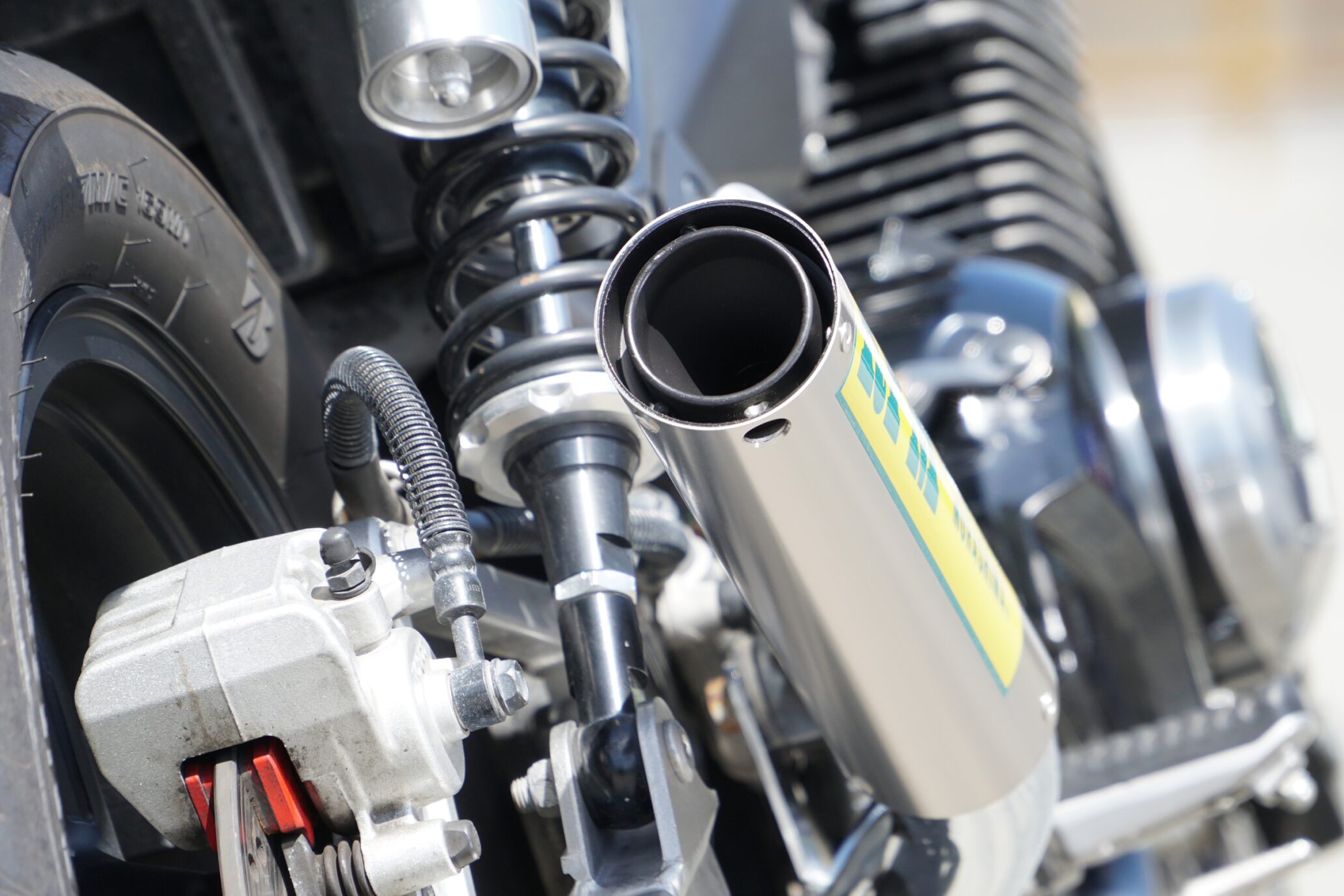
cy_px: 397
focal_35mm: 373
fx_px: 13925
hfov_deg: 5.5
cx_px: 600
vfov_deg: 3.7
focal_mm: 200
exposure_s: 1/350
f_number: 6.3
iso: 250
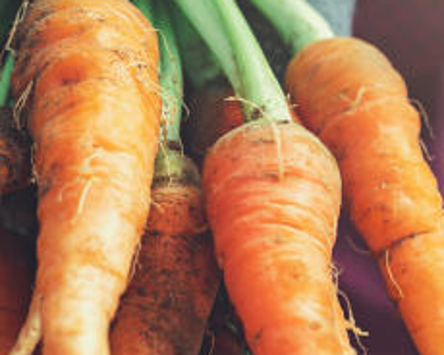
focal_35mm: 107
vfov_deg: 14.4
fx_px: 1406
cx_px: 91
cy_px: 224
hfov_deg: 17.8
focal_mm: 35
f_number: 5
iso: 100
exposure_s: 1/640
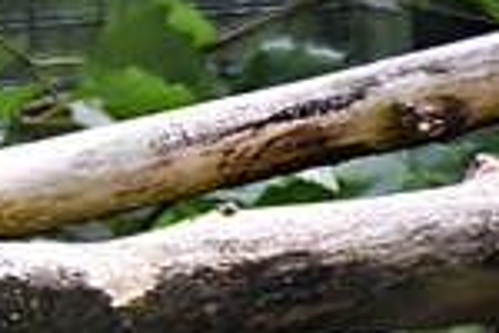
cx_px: -1168
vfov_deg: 1.0
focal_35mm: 1430
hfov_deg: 1.4
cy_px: -225
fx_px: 19820
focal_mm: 140
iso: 800
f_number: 5.6
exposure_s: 1/160
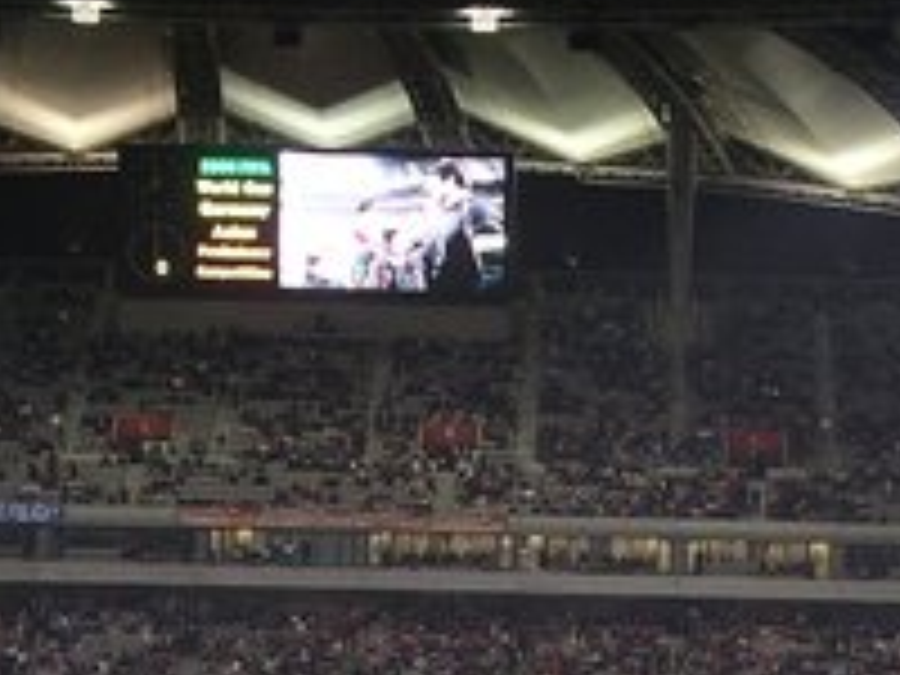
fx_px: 3510
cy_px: 796
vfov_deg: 10.8
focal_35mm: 135
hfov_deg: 14.6
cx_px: 616
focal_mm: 9.3
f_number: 3
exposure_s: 1/47
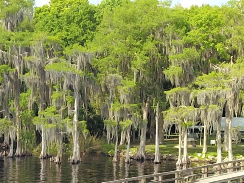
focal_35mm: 121
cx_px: -34
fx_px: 852
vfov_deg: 11.9
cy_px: 232
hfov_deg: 15.8
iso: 100
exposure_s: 1/633
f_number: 2.2
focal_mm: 4.73
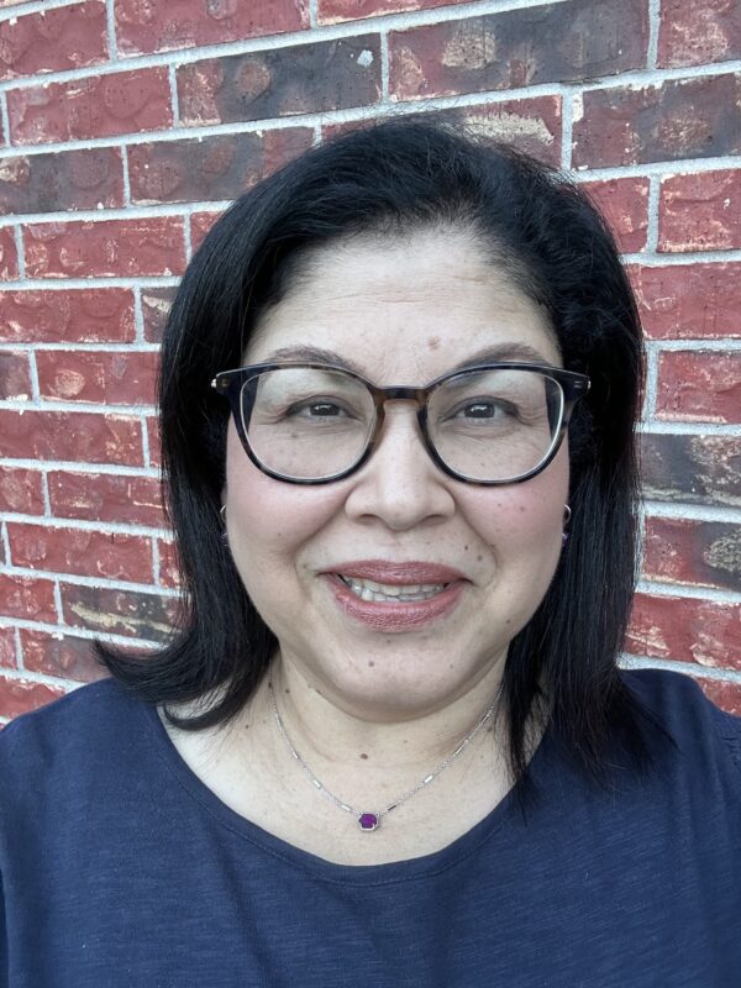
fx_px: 856
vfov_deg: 60.0
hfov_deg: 46.8
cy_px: 494
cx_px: 370
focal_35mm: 30
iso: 64
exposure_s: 1/121
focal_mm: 2.69
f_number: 1.9
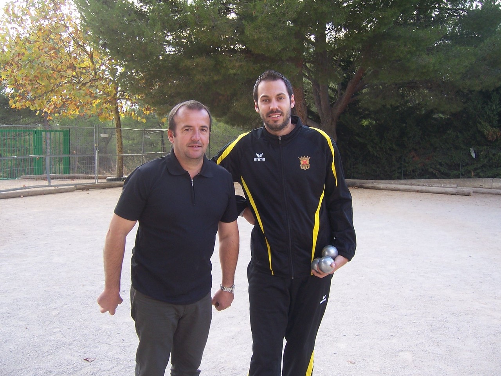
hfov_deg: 51.4
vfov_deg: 39.7
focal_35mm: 36
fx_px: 521
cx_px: 250
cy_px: 188
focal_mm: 6
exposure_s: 1/90
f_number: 3
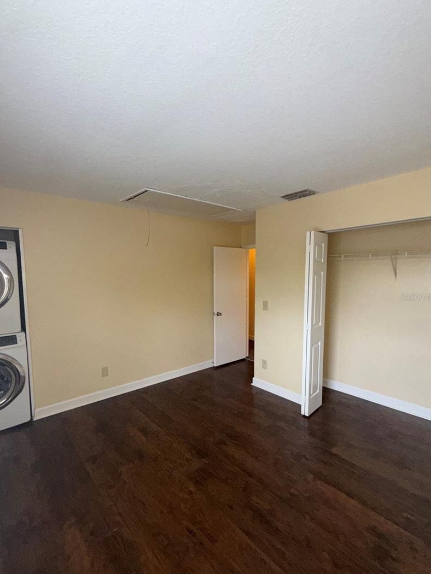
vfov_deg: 94.4
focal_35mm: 16
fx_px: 266
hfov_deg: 77.9
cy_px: 297
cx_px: 193
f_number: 2.2
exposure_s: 1/120
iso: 160
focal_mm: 2.22
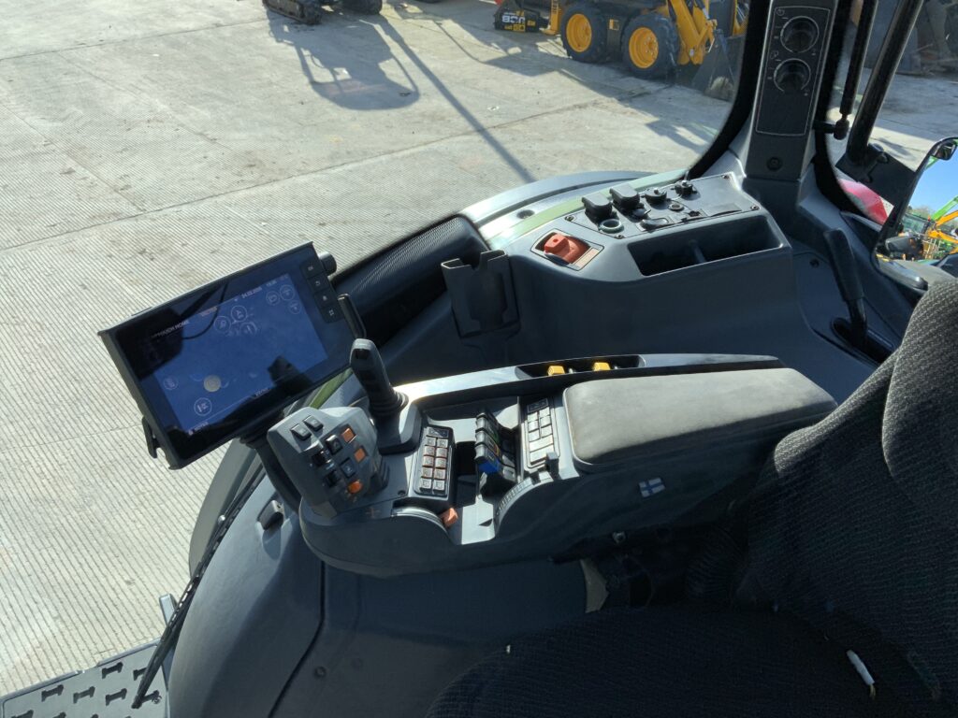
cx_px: 479
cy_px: 359
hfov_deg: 61.7
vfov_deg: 48.2
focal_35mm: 29
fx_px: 803
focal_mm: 3
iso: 16
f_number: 1.8
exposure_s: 1/642
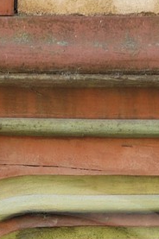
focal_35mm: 1125
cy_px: 451
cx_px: 32
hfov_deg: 1.2
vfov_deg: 1.8
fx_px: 7471
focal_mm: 130
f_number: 3.3
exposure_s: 1/160
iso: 100
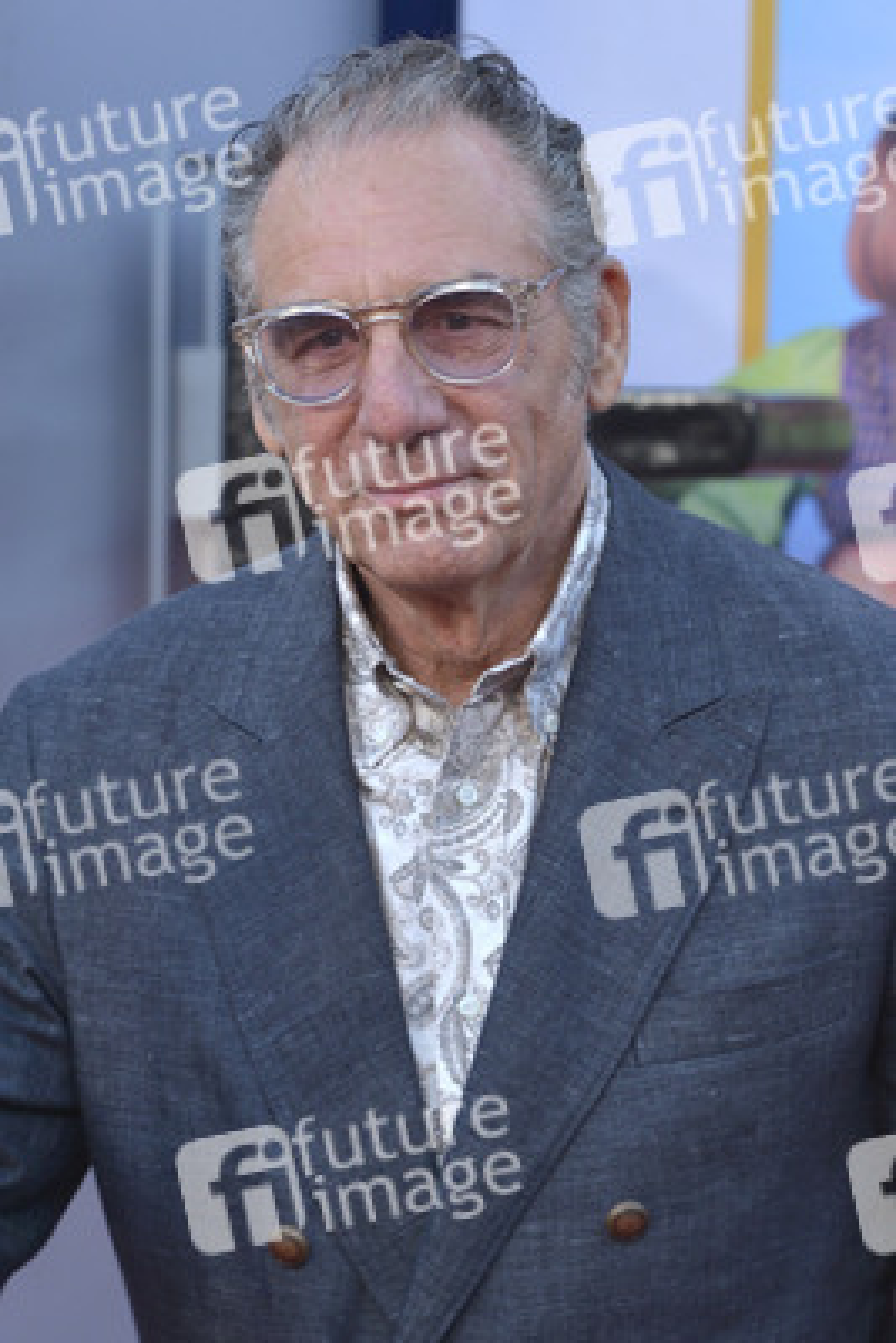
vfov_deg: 22.1
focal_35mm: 92
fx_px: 3431
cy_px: 672
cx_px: 448
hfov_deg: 14.9
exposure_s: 1/250
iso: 400
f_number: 7.1
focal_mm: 92
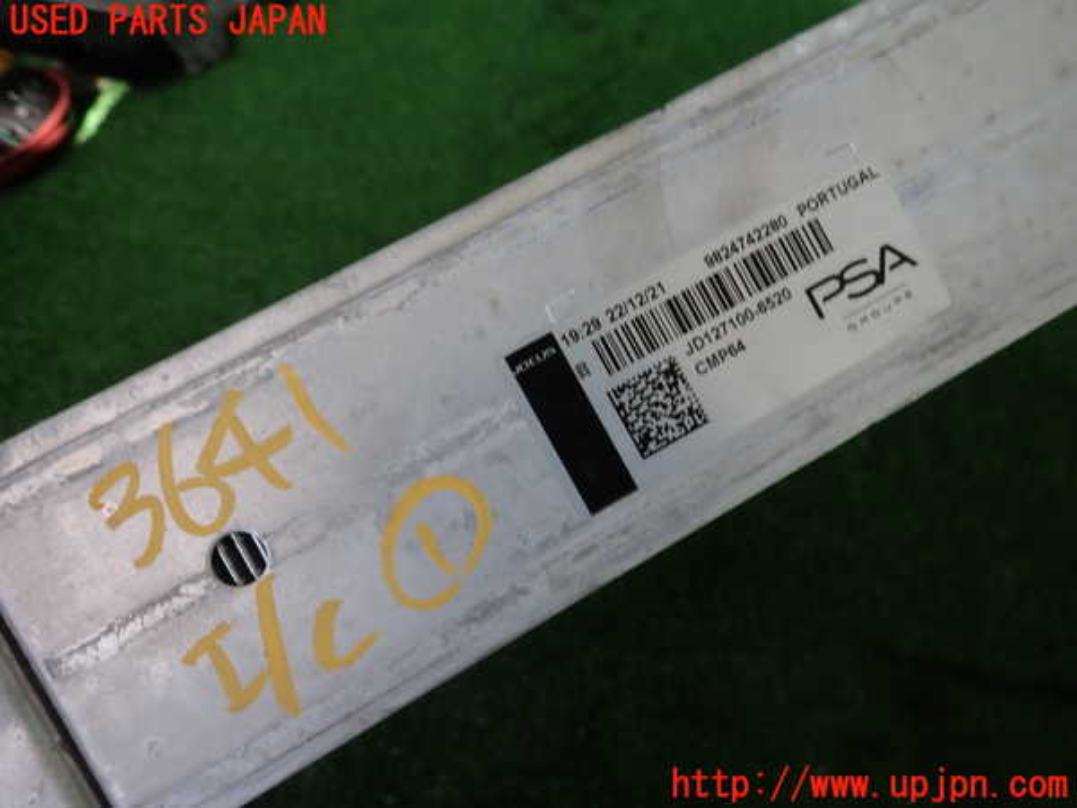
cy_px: 404
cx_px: 538
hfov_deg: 69.4
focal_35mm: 25
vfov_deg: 54.9
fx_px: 778
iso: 100
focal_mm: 4.5
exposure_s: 1/60
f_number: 2
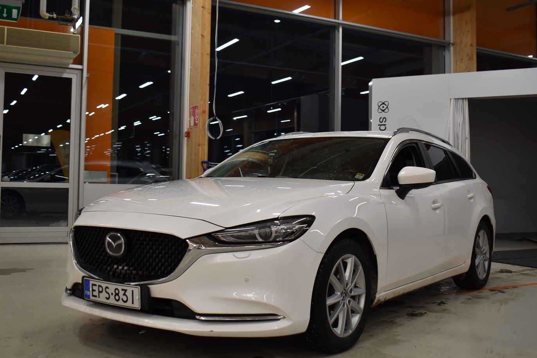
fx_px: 582
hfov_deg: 49.6
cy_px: 176
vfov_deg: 34.2
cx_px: 273
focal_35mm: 39
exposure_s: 1/90
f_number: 4.8
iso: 400
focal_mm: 22
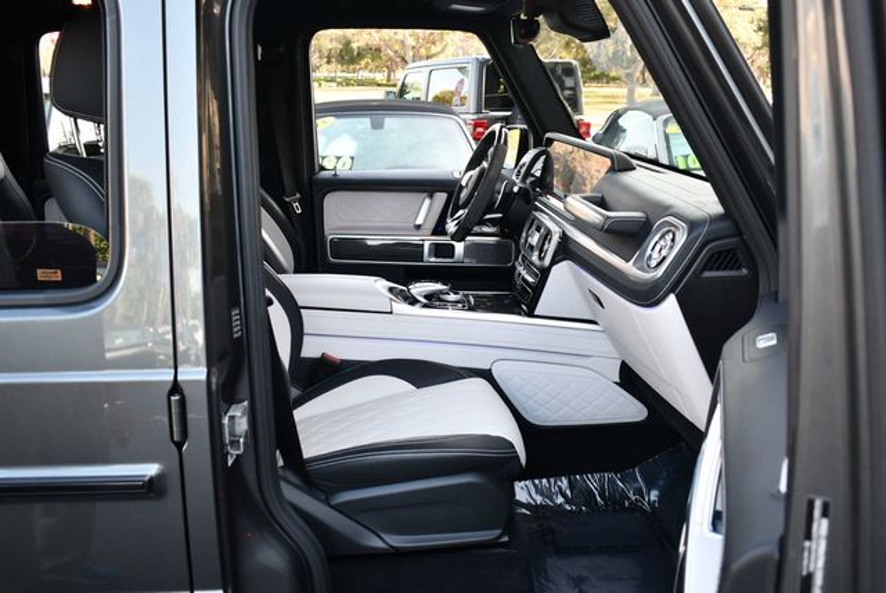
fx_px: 887
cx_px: 443
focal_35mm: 36
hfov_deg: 53.1
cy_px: 296
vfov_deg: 36.9
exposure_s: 1/250
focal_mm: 18
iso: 450
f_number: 3.5
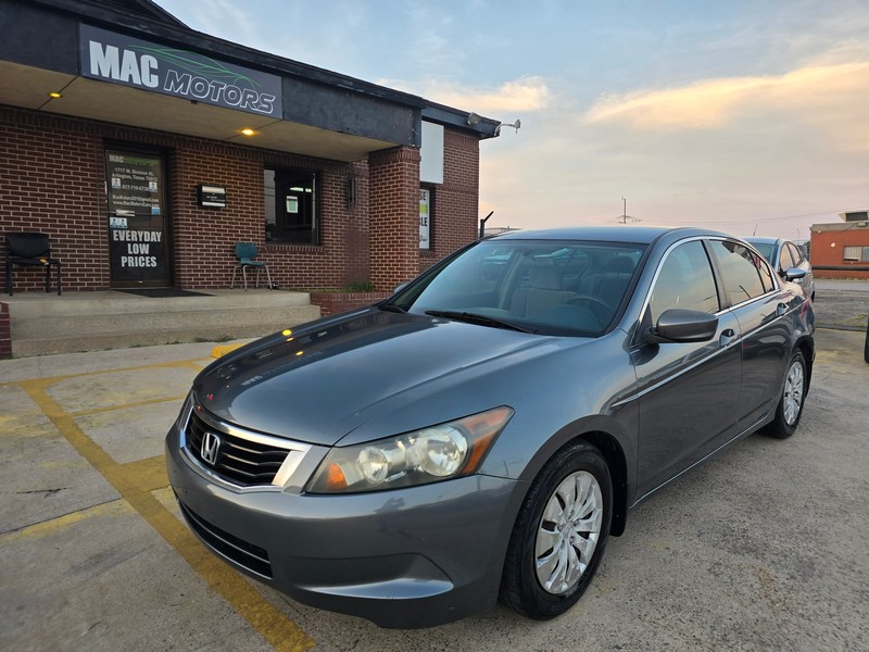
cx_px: 434
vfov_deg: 58.9
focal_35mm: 23
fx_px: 577
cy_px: 326
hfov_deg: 73.9
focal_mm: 6.3
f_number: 1.7
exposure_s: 1/180
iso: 64
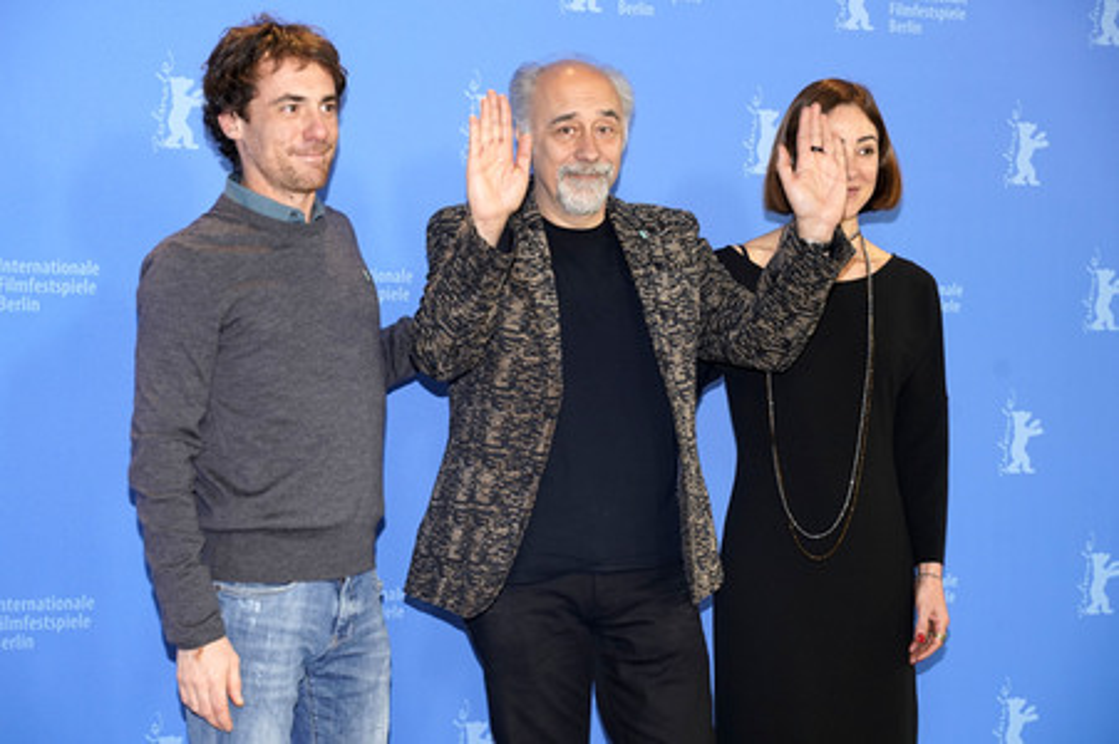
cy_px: 372
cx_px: 560
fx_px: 2329
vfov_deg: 18.2
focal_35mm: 75
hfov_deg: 27.0
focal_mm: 75
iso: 1600
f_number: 5.6
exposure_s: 1/160
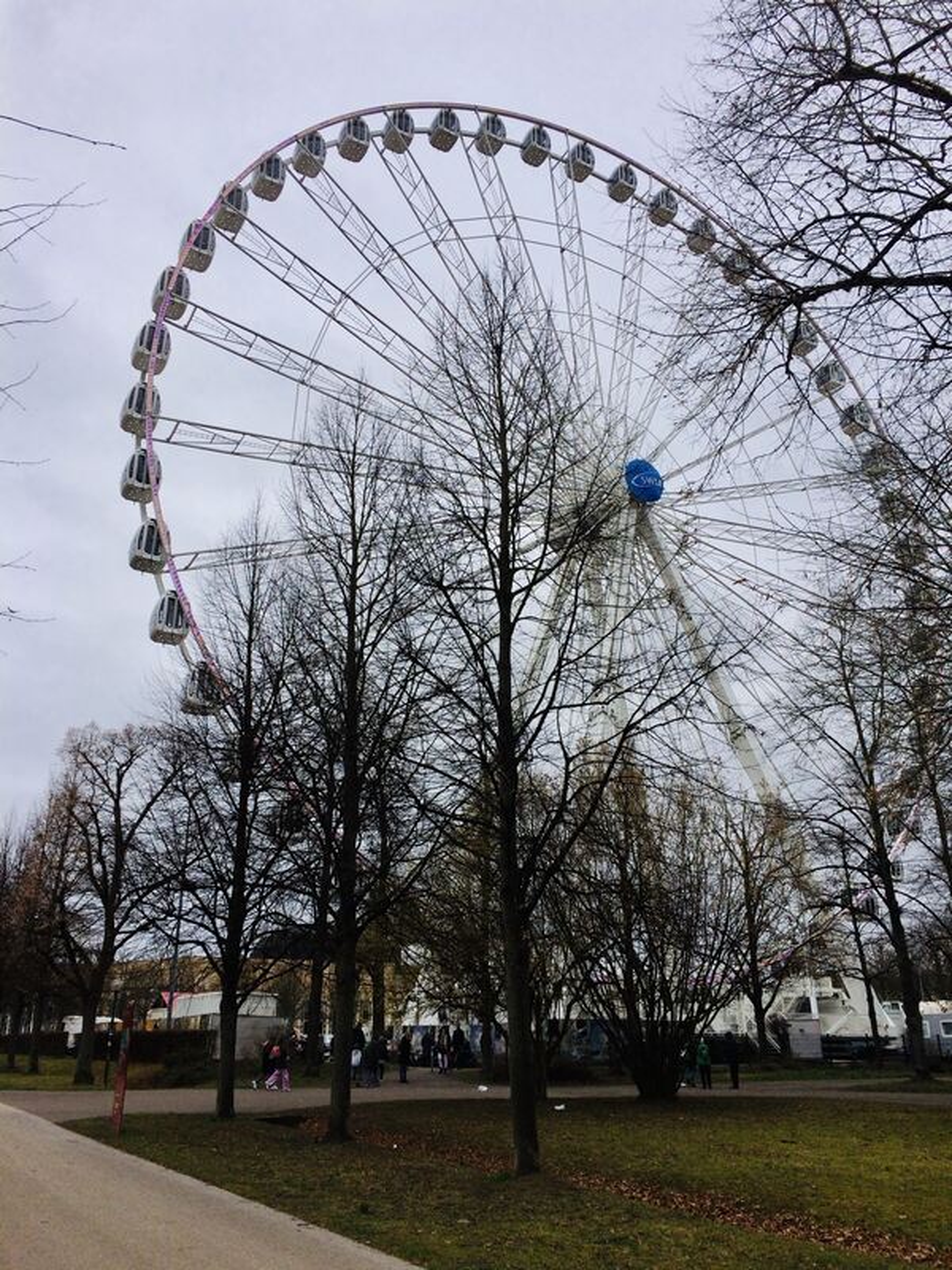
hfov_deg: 48.2
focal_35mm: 29
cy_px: 635
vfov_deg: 61.7
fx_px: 1063
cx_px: 476
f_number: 2.2
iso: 32
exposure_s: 1/1325
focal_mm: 4.15
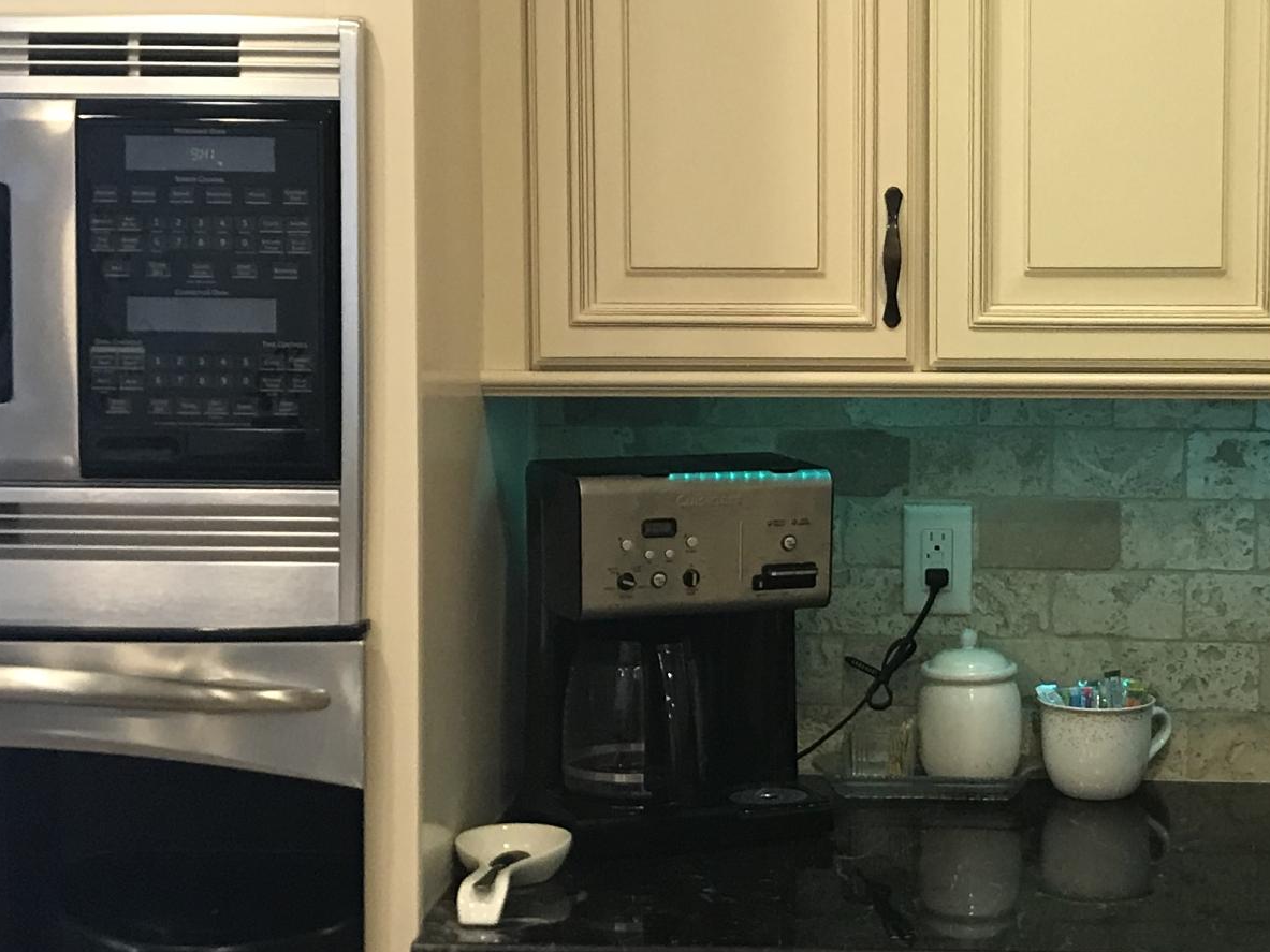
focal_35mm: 71
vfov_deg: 20.7
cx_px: 903
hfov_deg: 27.1
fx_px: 2605
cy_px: 383
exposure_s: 1/30
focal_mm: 3.99
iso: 40
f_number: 1.8
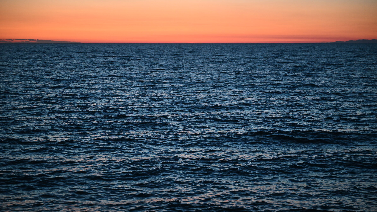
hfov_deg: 28.6
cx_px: 189
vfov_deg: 16.3
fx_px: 740
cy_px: 123
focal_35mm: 74
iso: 2000
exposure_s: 1/30
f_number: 2.8
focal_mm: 70
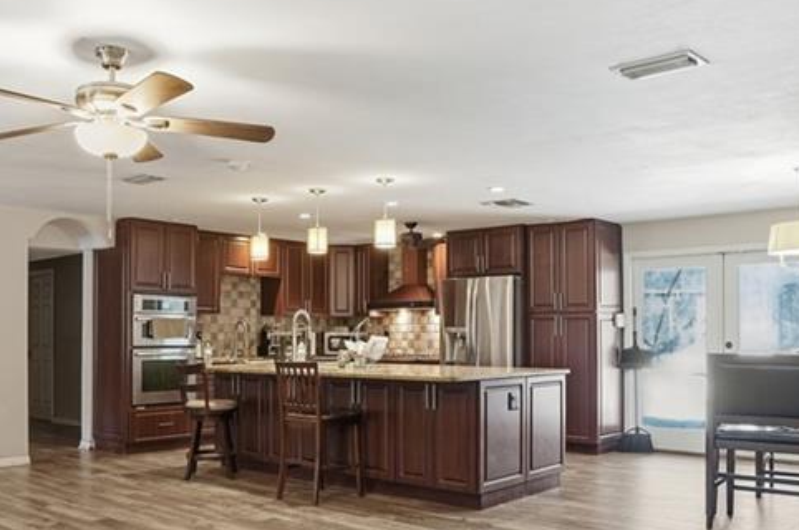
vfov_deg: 38.6
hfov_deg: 55.7
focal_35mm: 34
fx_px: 754
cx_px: 343
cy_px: 327
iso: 400
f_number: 9
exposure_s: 1/13
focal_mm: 16
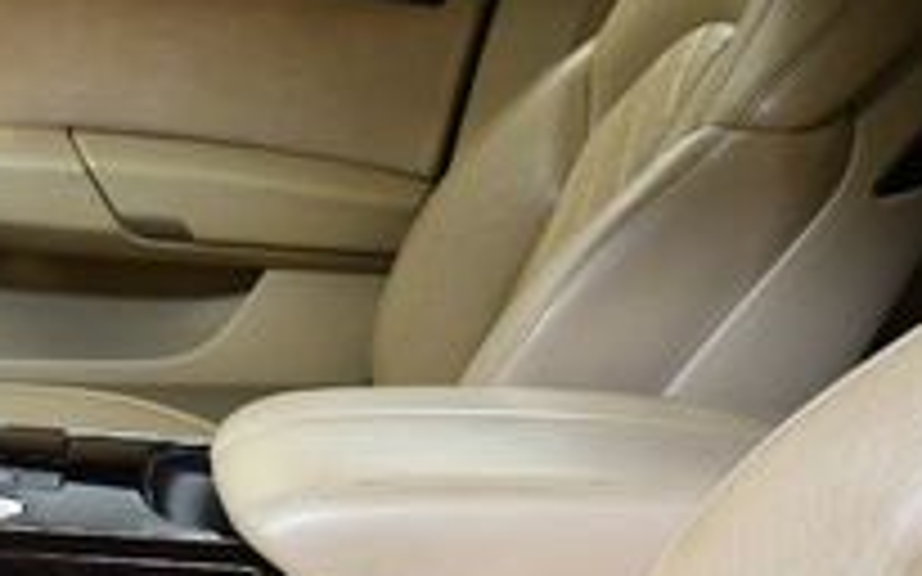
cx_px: 13
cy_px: 659
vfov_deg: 11.2
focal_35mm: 115
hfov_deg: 17.7
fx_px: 2889
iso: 1100
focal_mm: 18
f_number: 3.5
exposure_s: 1/125
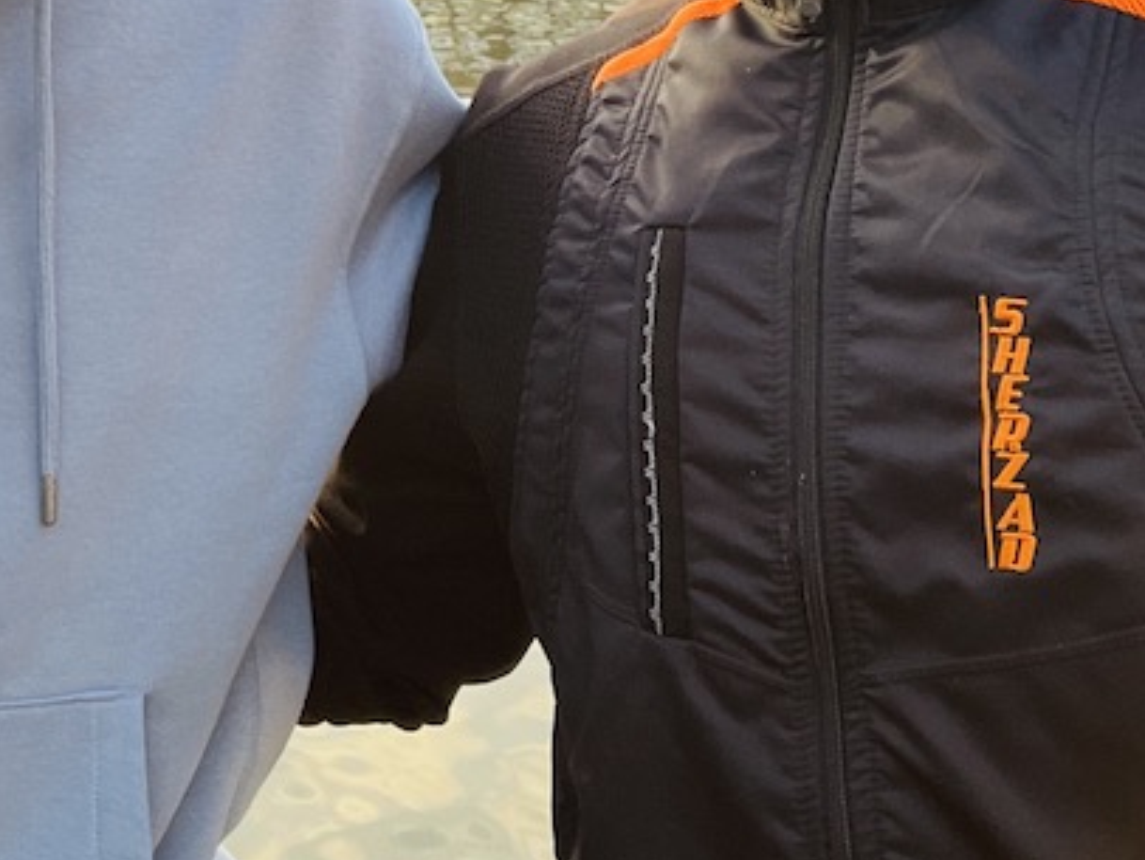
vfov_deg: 22.9
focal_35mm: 58
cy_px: -206
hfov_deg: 31.3
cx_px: 62
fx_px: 1920
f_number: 2.2
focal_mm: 2.71
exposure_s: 1/121
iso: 50
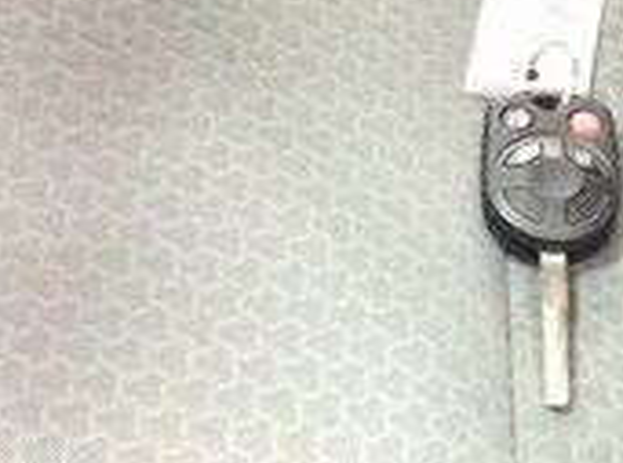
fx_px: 2152
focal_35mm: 120
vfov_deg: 12.3
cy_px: 259
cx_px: 510
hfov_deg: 16.3
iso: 320
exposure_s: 1/17
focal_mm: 3.3
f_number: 2.4
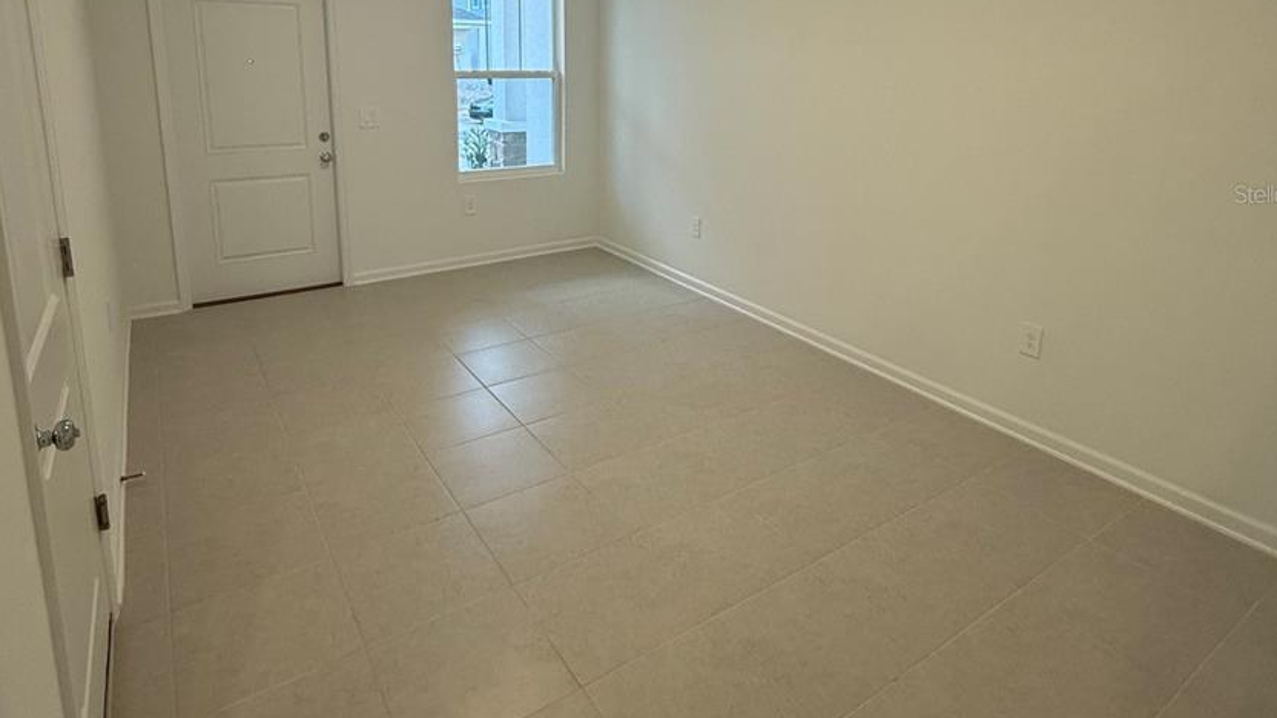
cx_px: 652
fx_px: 745
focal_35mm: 22
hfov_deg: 81.2
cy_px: 193
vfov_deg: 49.7
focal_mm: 2.22
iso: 250
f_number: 2.2
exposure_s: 1/120
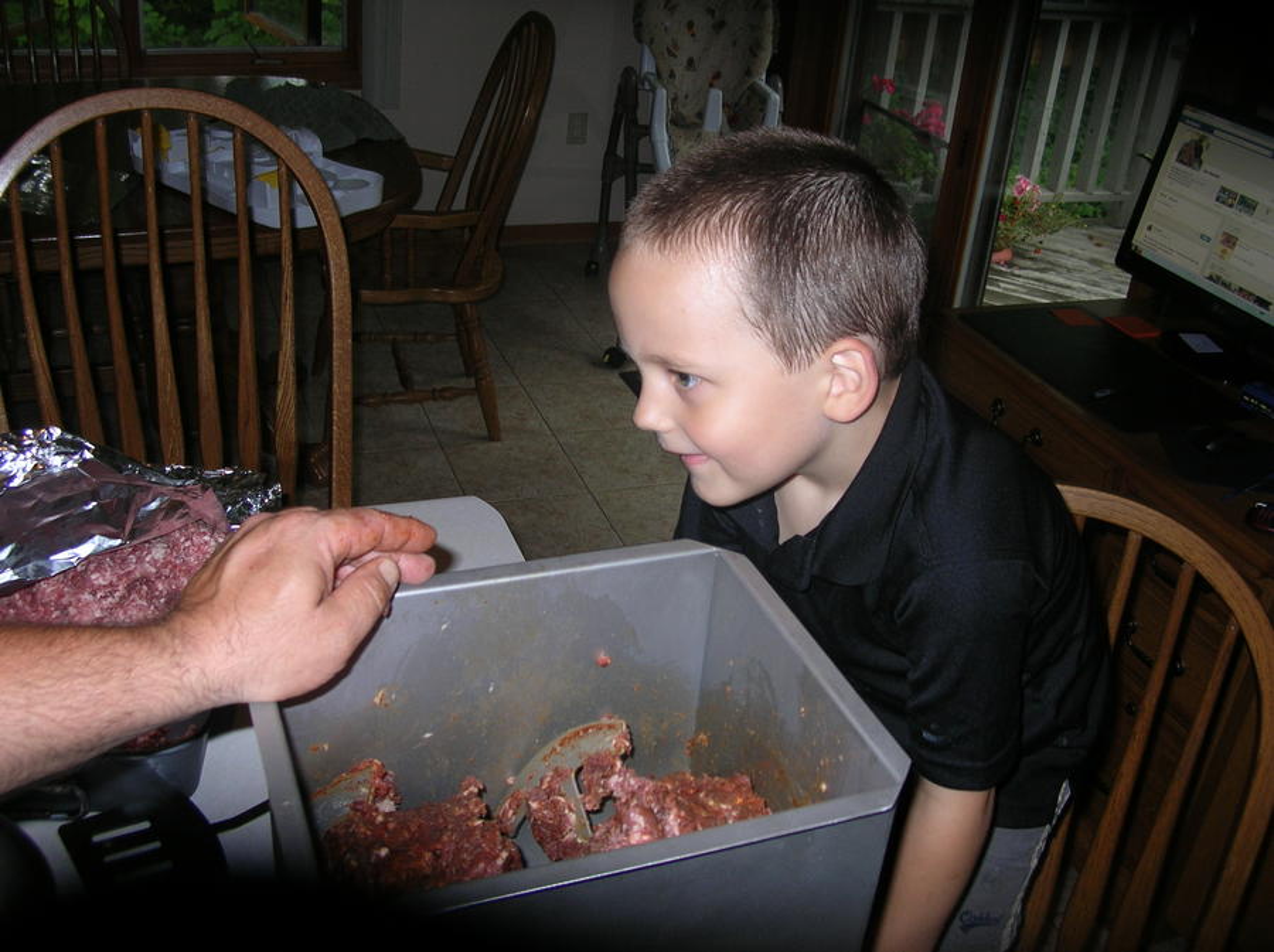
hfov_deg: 51.4
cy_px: 476
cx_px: 637
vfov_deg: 39.6
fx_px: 1324
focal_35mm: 36
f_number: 2.7
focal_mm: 6
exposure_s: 1/60.1
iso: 50
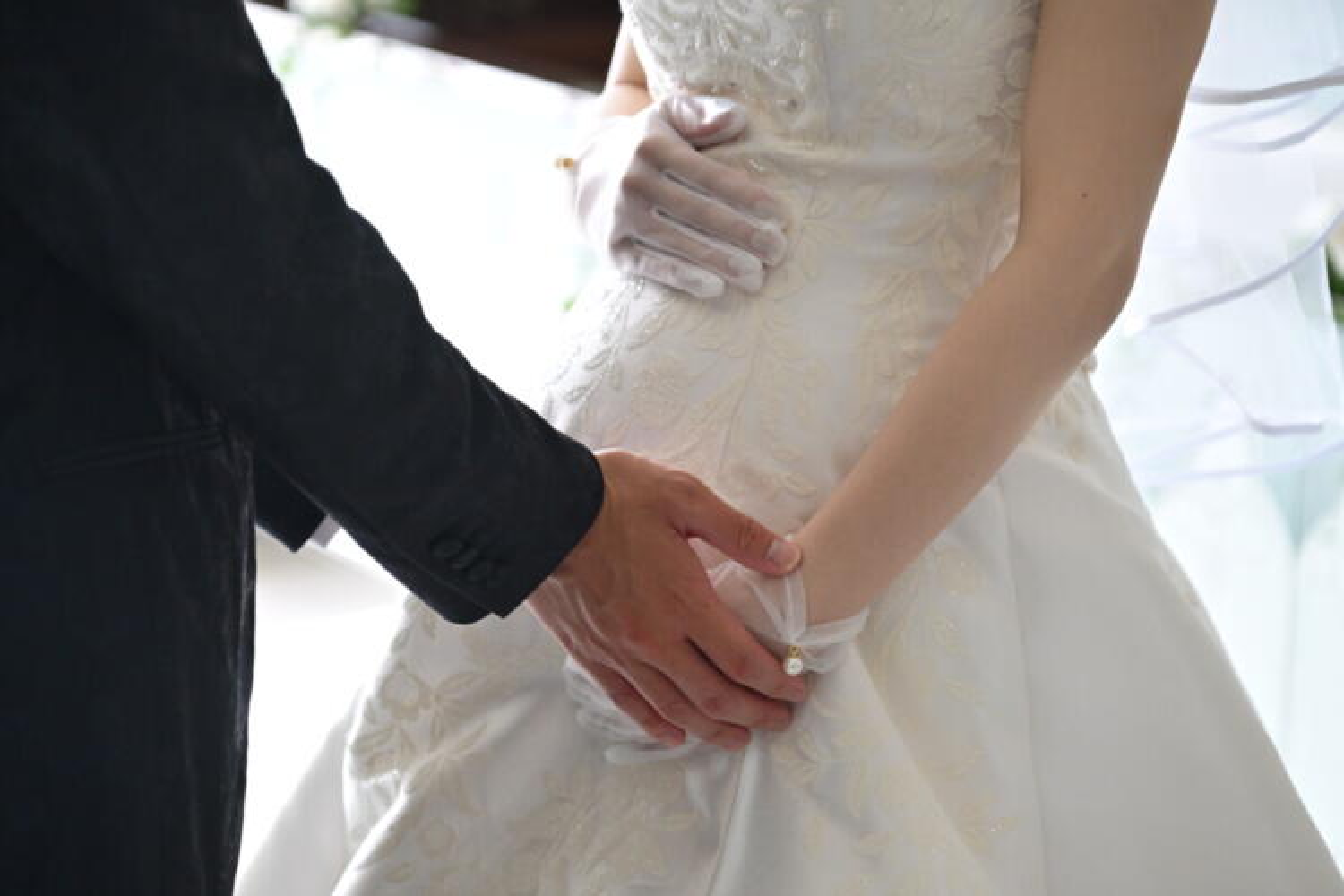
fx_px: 3808
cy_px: 448
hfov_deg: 20.0
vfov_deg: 13.4
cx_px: 672
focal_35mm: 102
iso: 2000
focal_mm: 102
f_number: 4
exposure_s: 1/160
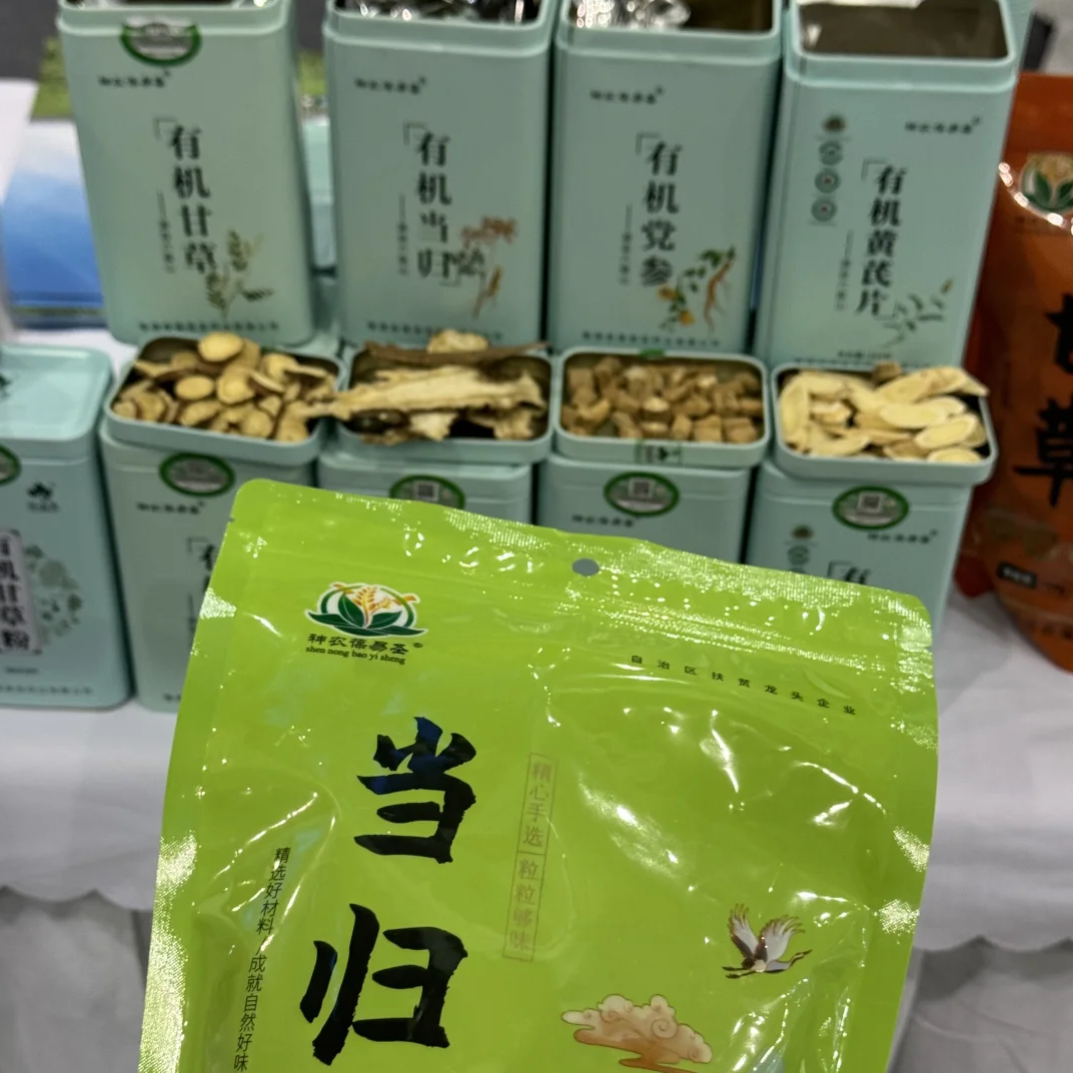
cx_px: 538
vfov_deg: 29.9
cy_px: 704
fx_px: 1999
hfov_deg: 30.0
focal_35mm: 57
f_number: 1.78
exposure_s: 1/50
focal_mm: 6.86
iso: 125
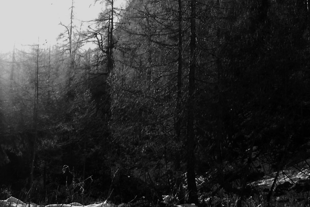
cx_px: 169
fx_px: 887
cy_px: 173
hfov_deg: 19.8
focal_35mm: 103
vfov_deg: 13.2
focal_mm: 26
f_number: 8
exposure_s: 1/125
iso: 200
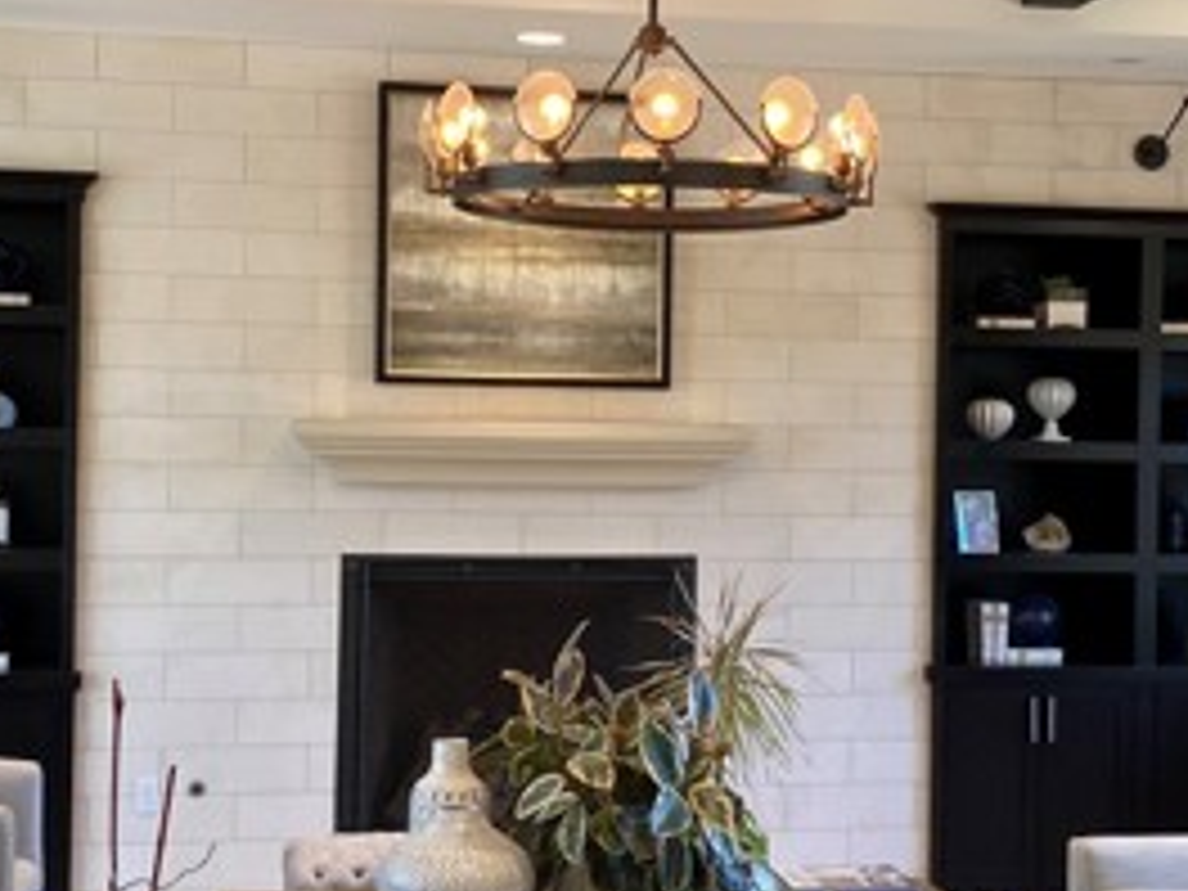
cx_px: 662
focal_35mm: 63
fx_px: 2162
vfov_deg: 23.3
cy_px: 454
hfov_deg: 30.7
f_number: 1.8
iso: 125
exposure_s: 1/120
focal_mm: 4.25
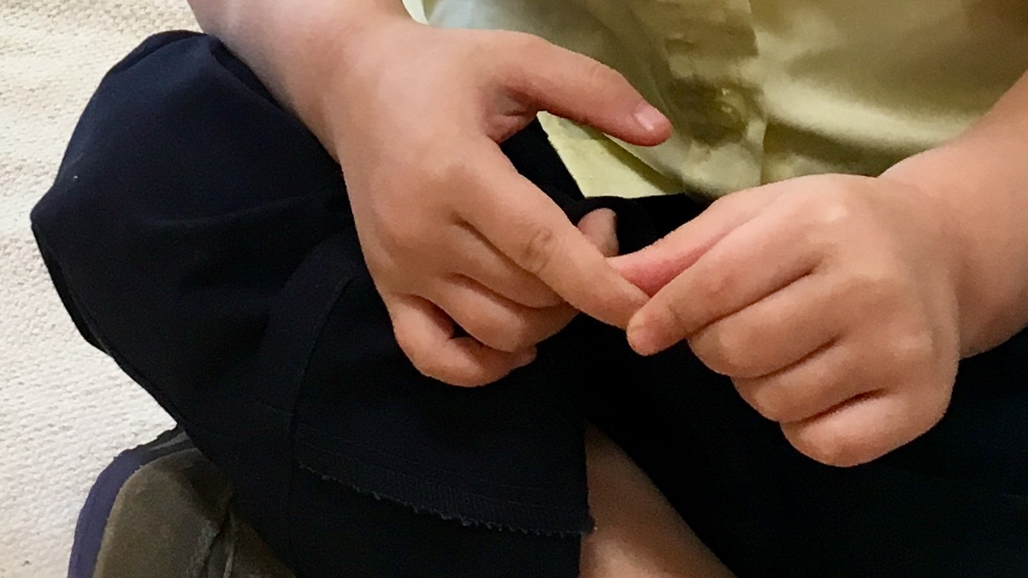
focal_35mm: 106
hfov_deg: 20.0
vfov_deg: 10.5
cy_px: -577
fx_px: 2889
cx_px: 223
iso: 50
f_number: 2.2
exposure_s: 1/30
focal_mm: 4.15
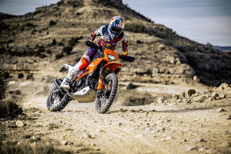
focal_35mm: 131
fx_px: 840
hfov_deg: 15.7
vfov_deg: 10.5
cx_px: 115
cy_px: 77
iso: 125
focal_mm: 130
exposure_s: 1/640
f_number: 4
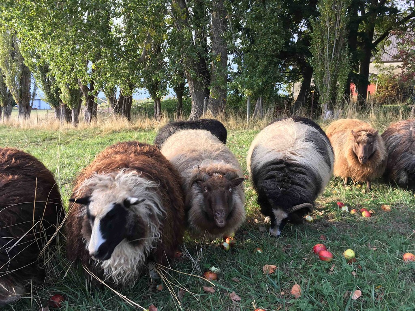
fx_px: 348
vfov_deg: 48.2
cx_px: 208
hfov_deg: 61.7
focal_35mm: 29
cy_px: 156
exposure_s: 1/120
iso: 25
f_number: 2.2
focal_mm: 4.15
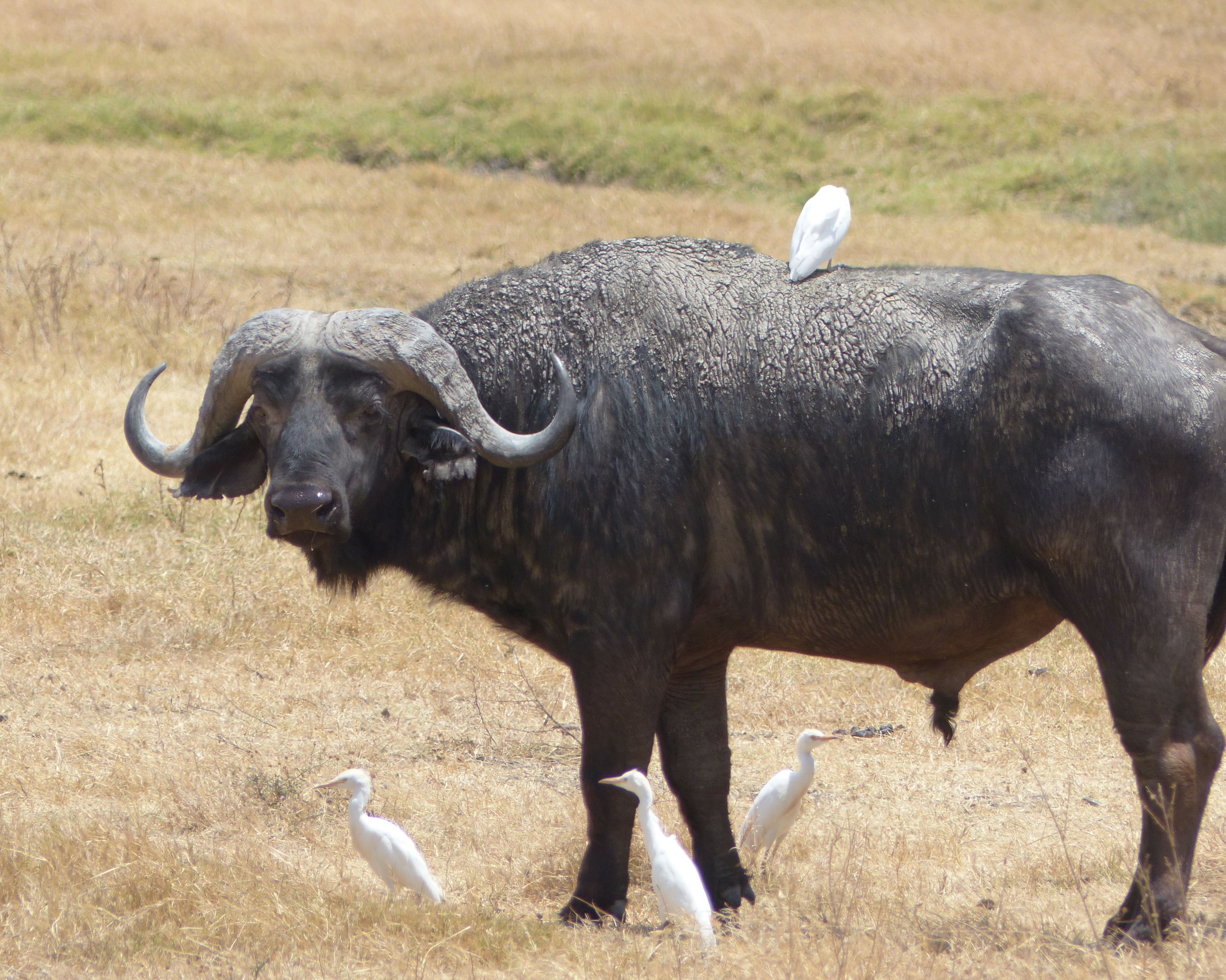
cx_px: 602
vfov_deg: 2.7
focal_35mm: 570
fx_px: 20681
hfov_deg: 3.4
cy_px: 490
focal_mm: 98.5
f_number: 3.2
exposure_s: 1/1600
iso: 100
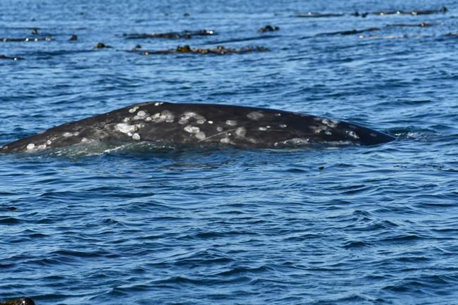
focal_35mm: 300
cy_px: 152
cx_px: 229
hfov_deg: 6.9
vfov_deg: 4.6
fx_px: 3815
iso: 280
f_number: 5.6
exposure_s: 1/1000
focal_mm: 200
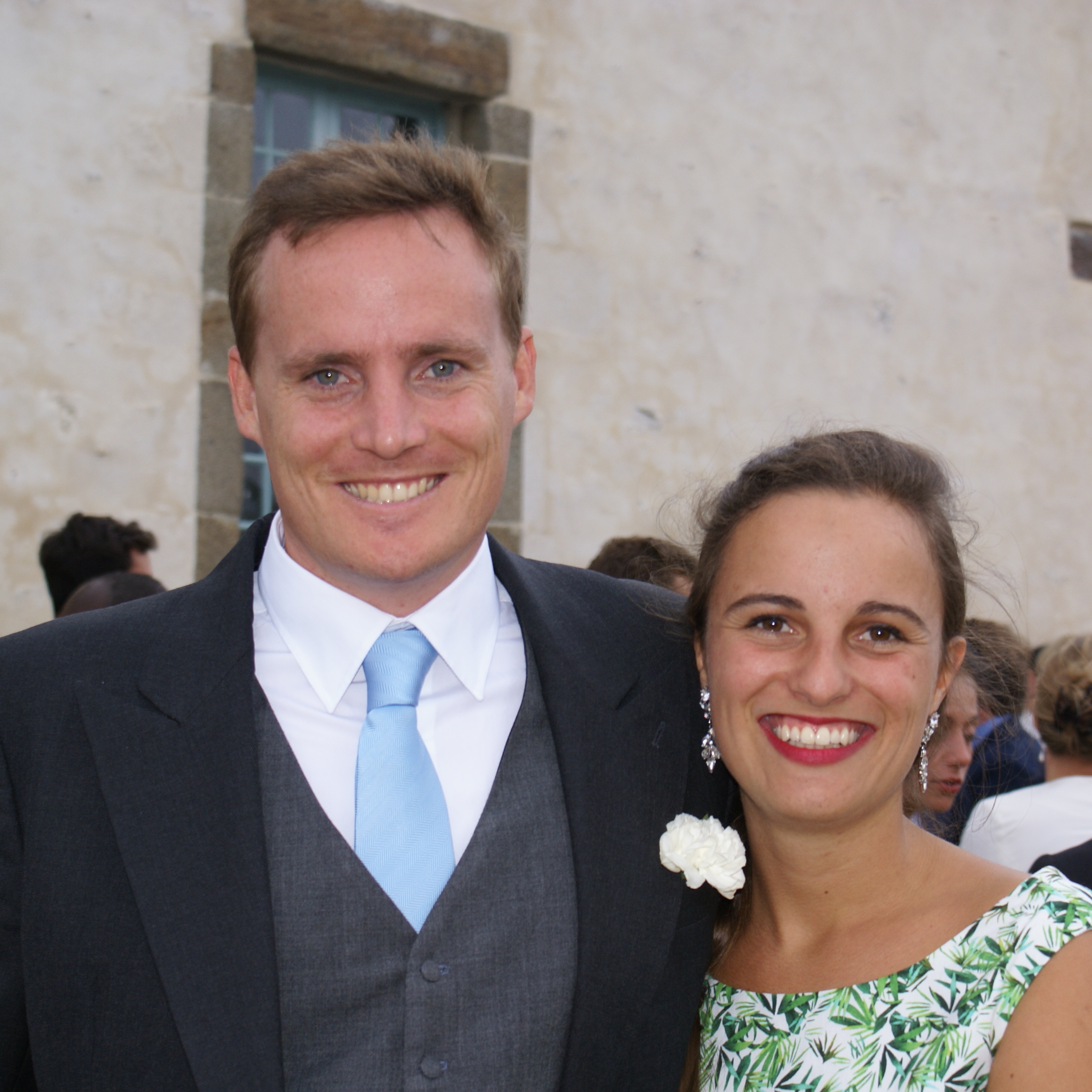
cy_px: 550
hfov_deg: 20.0
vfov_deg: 20.0
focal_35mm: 87
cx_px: 651
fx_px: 3092
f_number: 6.3
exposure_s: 1/125
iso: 100
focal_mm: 45
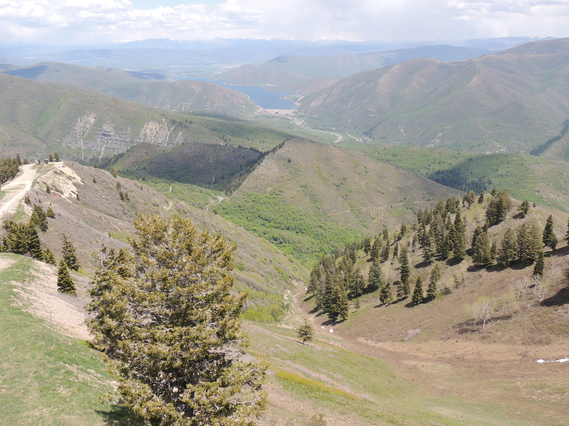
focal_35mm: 33
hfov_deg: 55.4
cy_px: 213
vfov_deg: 42.9
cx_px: 284
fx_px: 542
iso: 100
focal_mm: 5.8
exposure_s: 1/800
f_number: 3.2
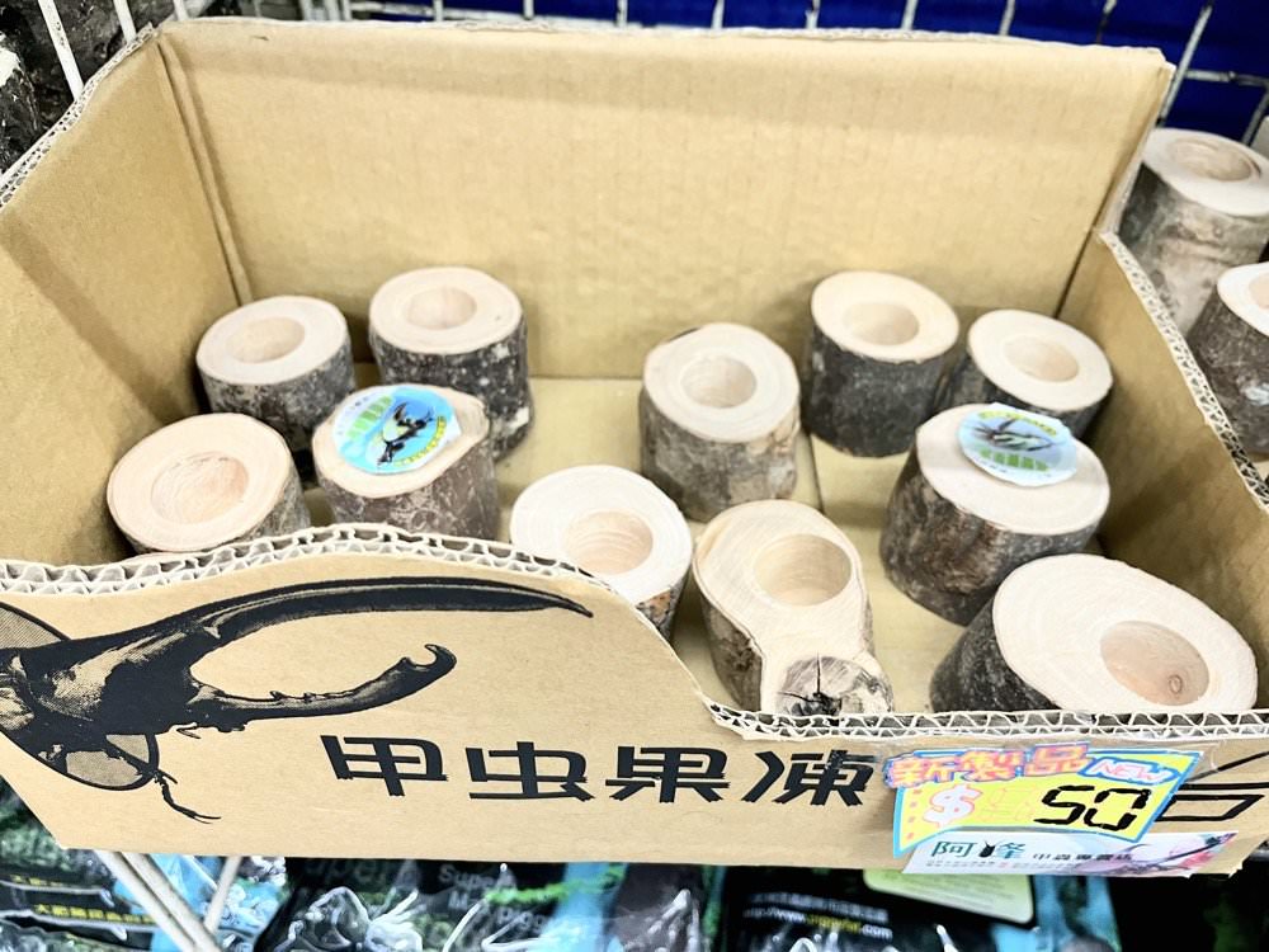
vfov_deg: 53.1
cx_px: 634
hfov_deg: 67.3
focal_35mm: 26
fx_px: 953
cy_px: 476
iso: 320
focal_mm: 5.1
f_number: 1.6
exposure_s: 1/60
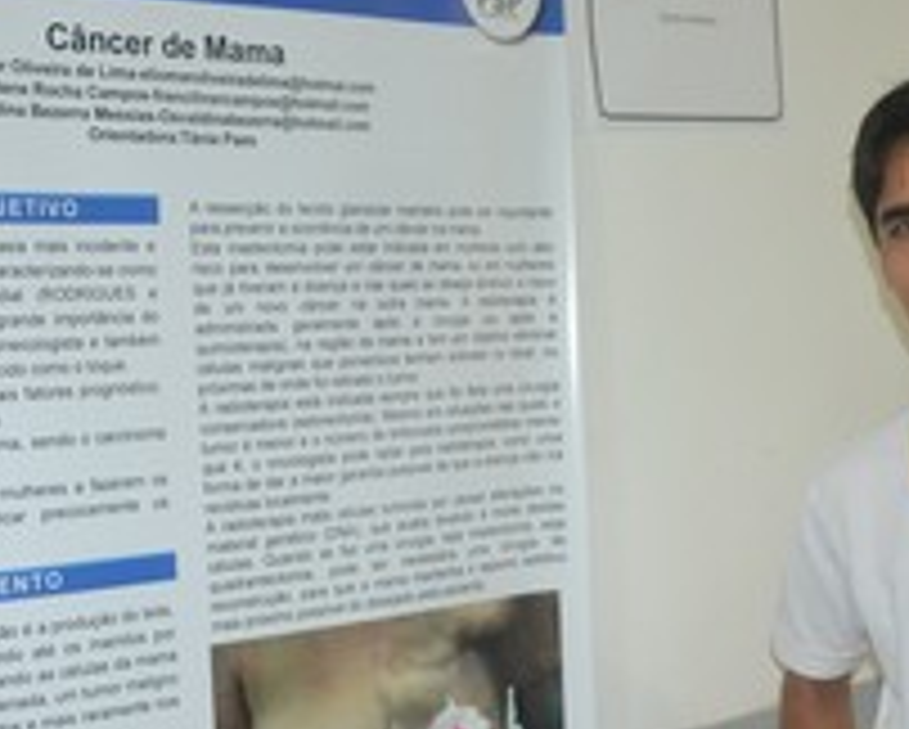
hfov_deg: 27.5
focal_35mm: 69
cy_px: 504
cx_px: 504
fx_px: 1858
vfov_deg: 22.1
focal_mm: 22
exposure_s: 1/60
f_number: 3.8
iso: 2000
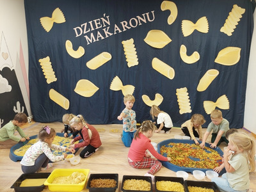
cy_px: 96
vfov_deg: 54.9
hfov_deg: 69.4
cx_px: 128
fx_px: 185
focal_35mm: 25
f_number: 1.8
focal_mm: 5.23
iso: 160
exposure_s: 1/50
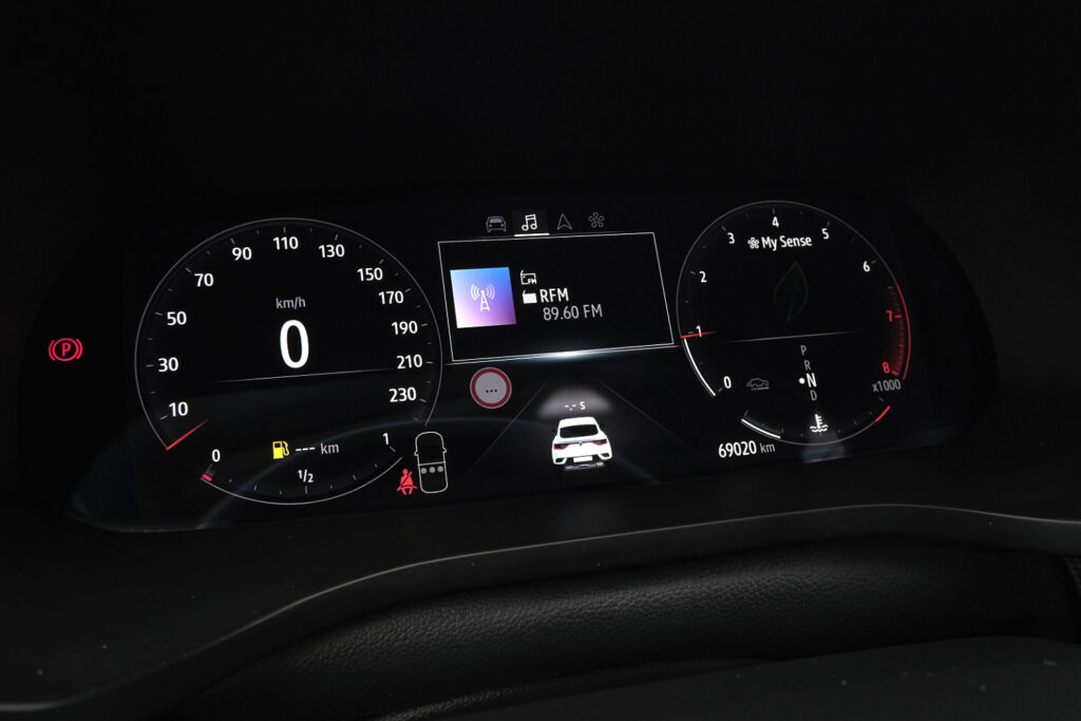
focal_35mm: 31
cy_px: 360
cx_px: 540
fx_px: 931
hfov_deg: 60.3
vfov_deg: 42.3
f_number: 9
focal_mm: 20.9
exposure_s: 1/125
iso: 2000
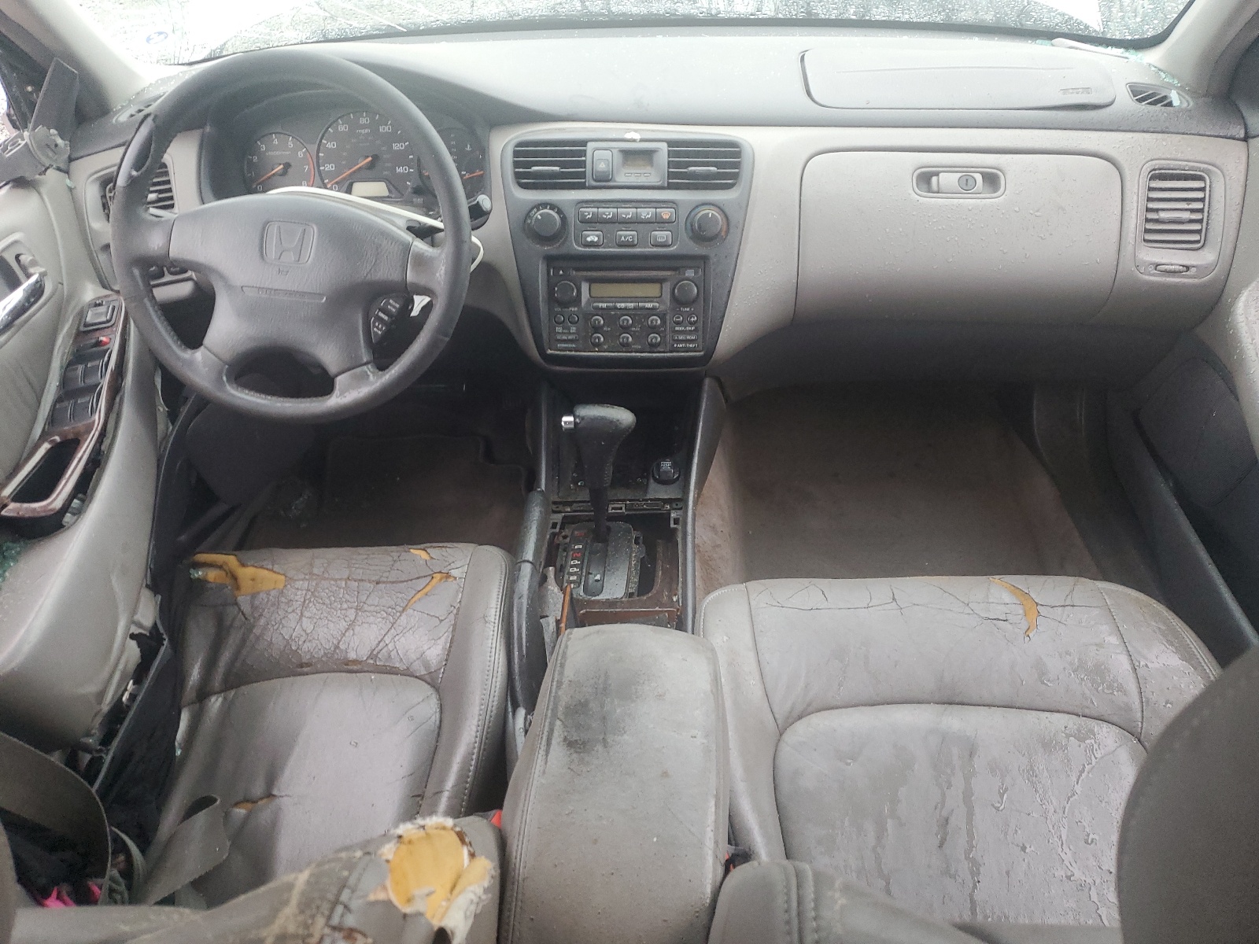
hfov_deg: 67.3
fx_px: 946
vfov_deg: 53.1
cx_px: 630
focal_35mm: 26
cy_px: 472
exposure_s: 1/60.2
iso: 150
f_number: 1.5
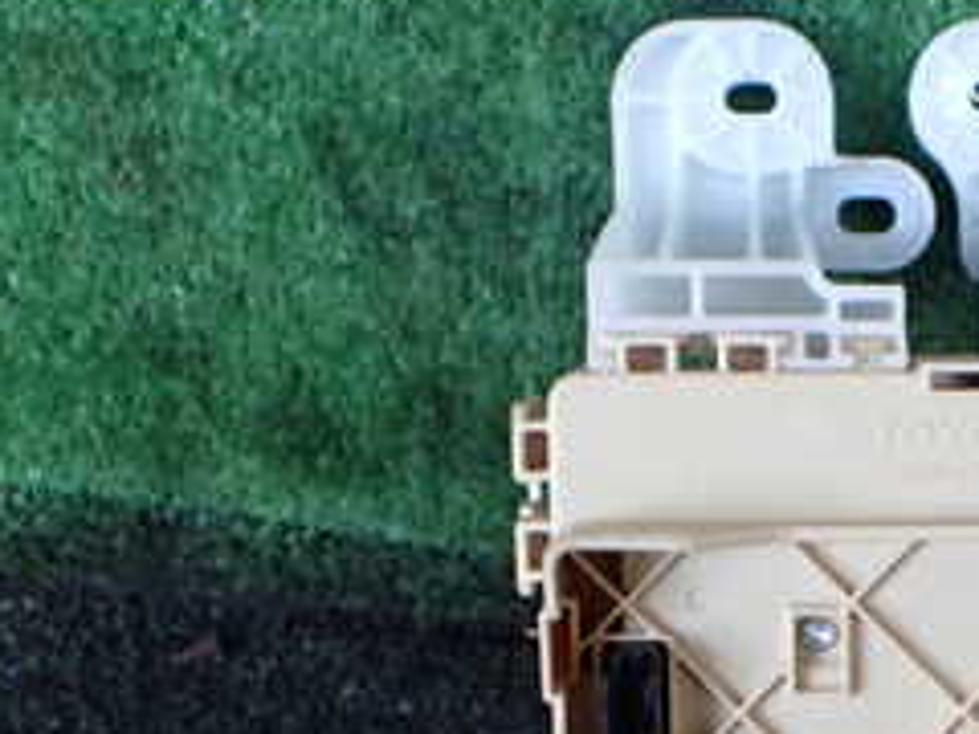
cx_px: 853
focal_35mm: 75
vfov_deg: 19.0
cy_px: 758
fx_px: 2121
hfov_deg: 25.3
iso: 800
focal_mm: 5.4
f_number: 2.3
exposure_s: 1/60
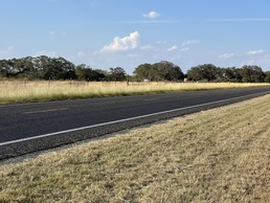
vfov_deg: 23.7
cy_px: 111
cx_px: 330
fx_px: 484
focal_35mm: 62
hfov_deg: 27.2
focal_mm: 5.1
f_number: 1.6
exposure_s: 1/3086
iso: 32
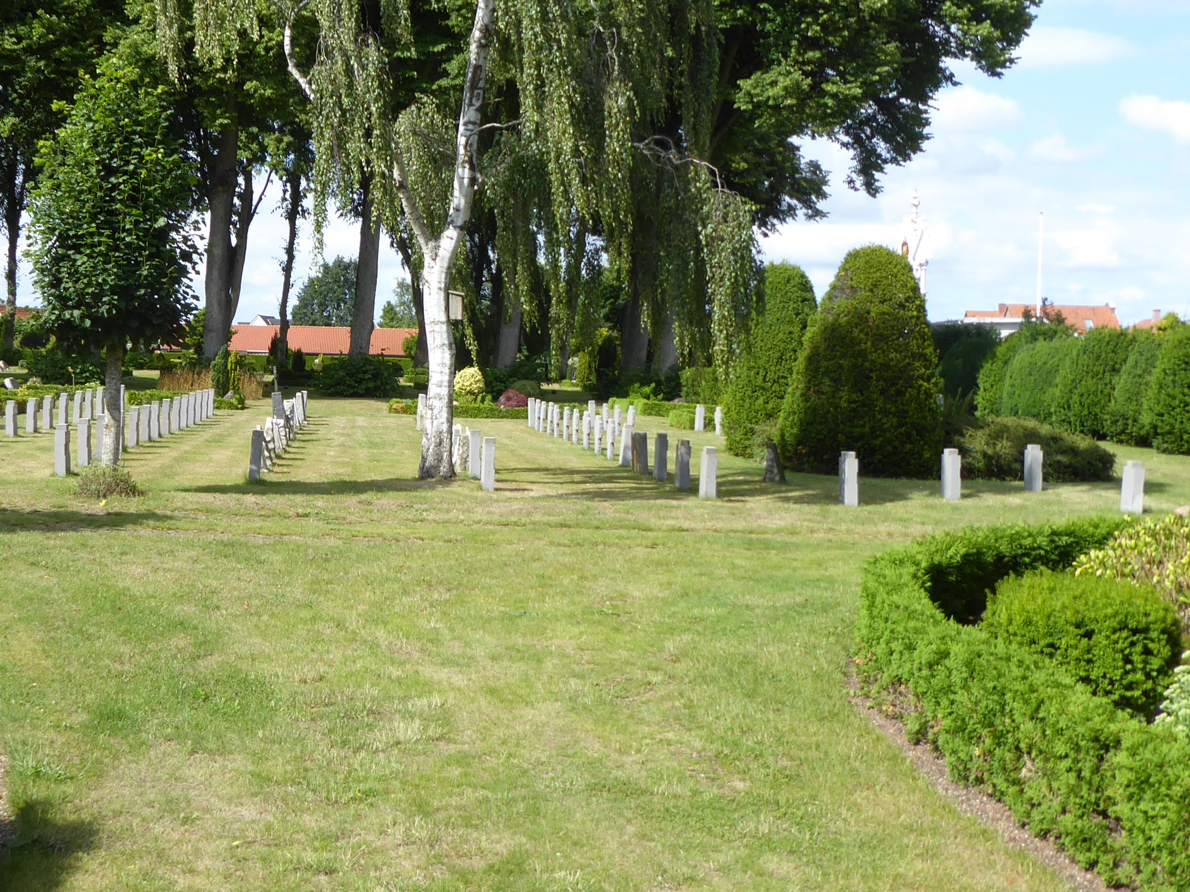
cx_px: 329
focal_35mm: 42
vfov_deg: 34.3
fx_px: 1444
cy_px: 401
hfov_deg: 43.6
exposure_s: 1/500
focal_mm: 4.3
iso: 80
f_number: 3.3
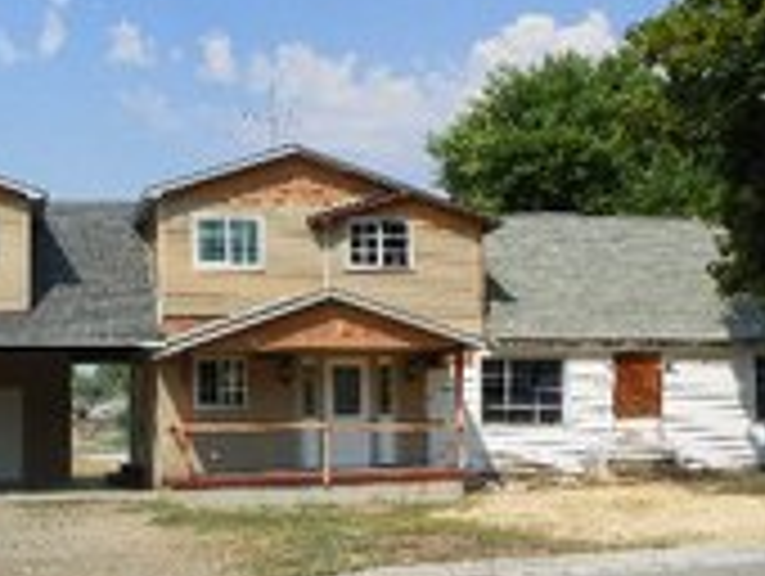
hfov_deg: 36.0
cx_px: 324
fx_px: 1173
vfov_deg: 27.5
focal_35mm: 53
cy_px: 369
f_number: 5.6
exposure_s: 1/400
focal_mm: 4.6
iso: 64
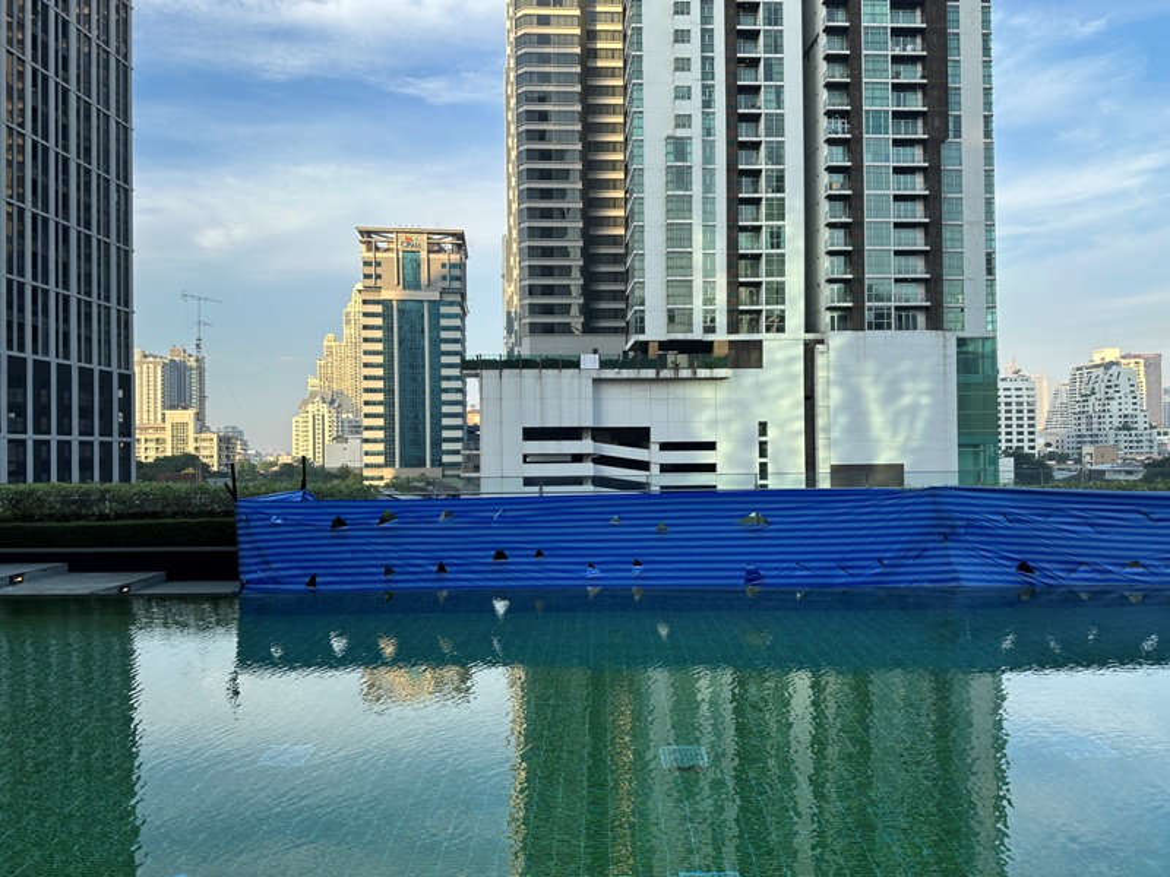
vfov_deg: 56.8
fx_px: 811
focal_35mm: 24
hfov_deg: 71.6
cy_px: 438
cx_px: 585
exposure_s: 1/1131
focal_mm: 6.86
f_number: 1.78
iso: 80
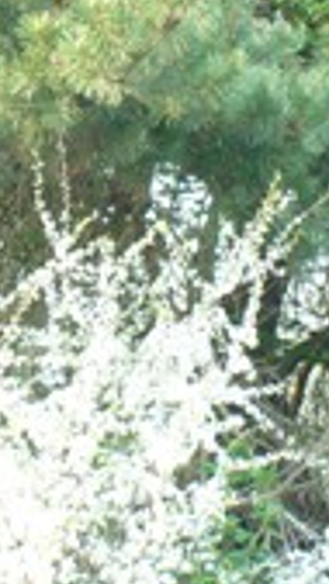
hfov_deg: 10.2
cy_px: 266
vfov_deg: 18.0
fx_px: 1846
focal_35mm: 119
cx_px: 64
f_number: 2.8
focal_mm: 6.1
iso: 100
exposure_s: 1/30
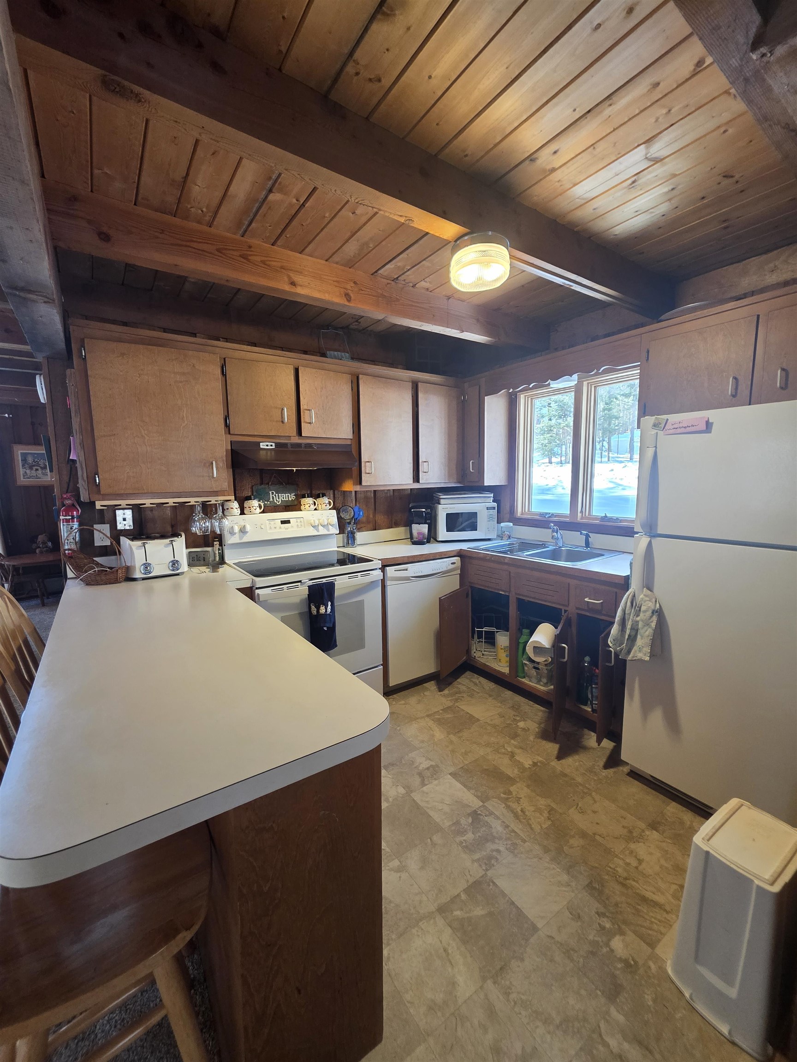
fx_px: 399
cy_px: 531
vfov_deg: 106.2
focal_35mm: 13
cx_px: 398
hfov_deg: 89.9
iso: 320
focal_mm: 2.2
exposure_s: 1/60
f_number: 1.9
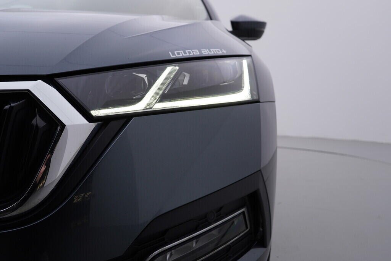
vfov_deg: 36.9
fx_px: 391
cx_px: 196
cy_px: 130
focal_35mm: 36
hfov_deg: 53.1
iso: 125
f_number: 4.5
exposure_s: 1/100
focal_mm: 24
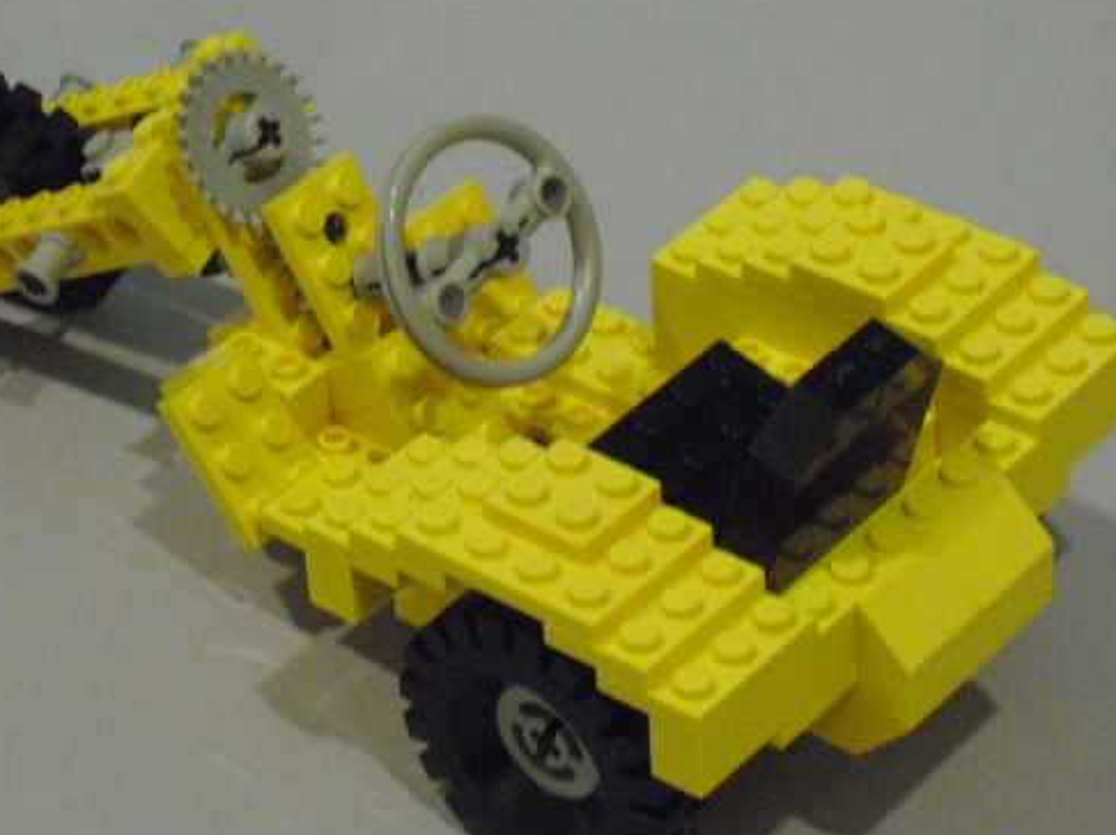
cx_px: 501
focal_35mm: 141
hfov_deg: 14.0
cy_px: 406
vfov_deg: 10.5
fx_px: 4544
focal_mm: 18.9
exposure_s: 1/20
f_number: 5.6
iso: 800
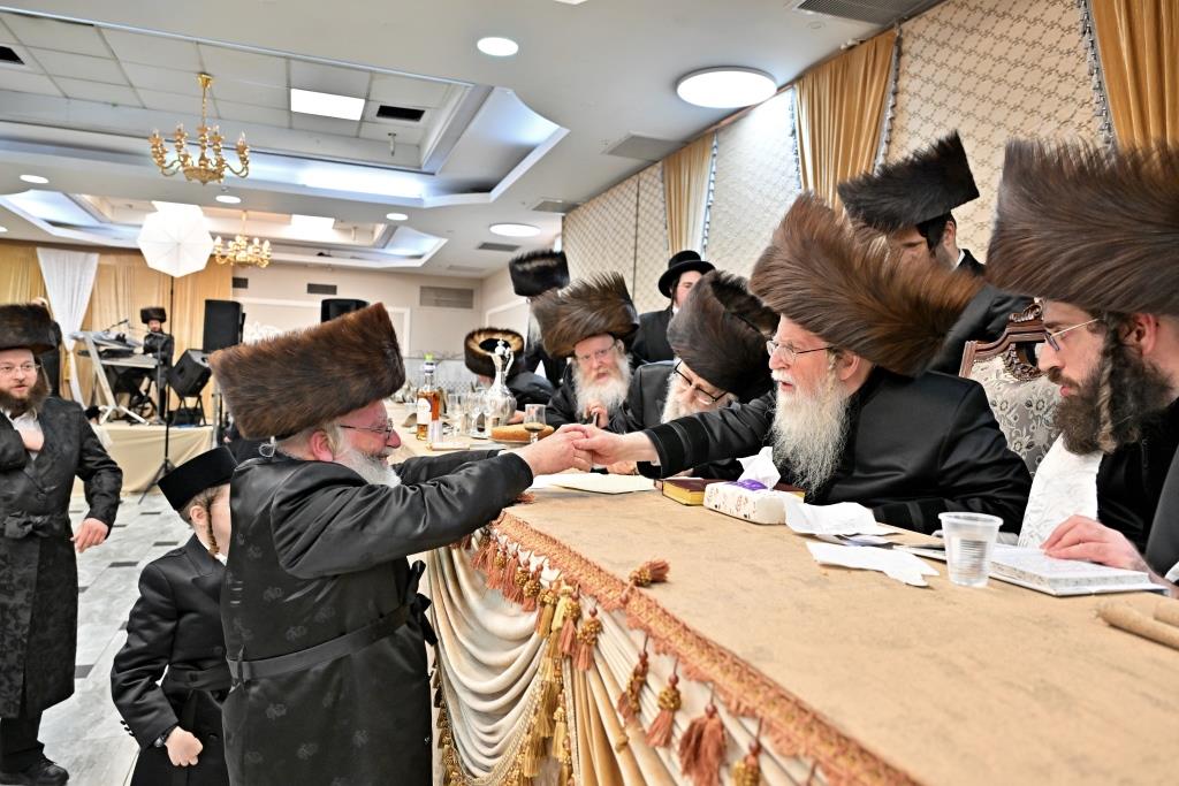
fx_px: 786
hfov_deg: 73.7
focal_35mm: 24
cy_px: 393
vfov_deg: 53.1
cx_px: 590
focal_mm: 24
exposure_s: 1/250
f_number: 4
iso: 1250
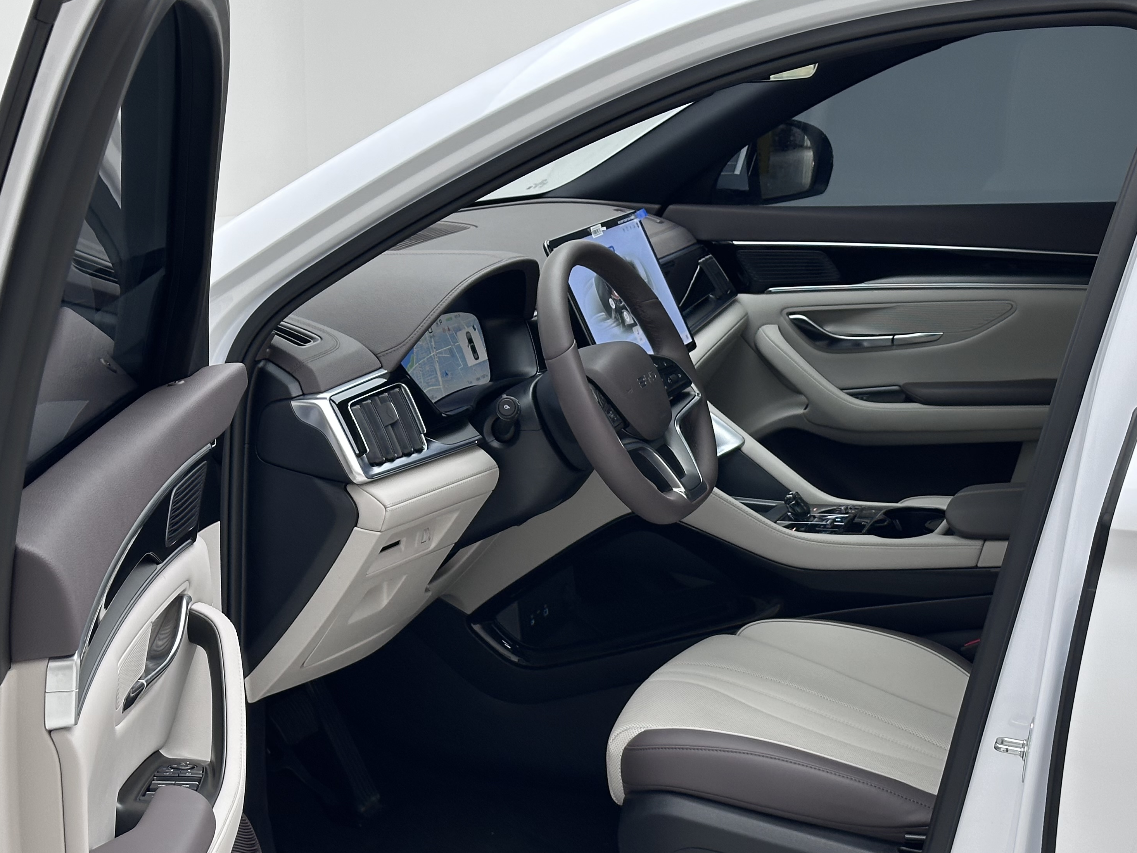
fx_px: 2168
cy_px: 519
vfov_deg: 22.2
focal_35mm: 66
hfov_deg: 29.4
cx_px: 586
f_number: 1.78
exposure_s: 1/100
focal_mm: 6.86
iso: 100
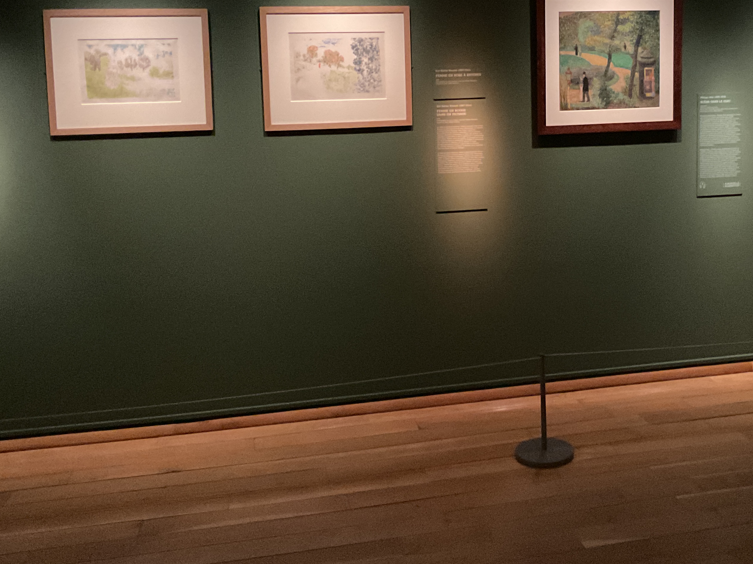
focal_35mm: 46
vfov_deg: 30.9
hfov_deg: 40.6
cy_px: 131
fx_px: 1001
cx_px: 513
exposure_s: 1/20
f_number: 1.8
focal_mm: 3
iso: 500
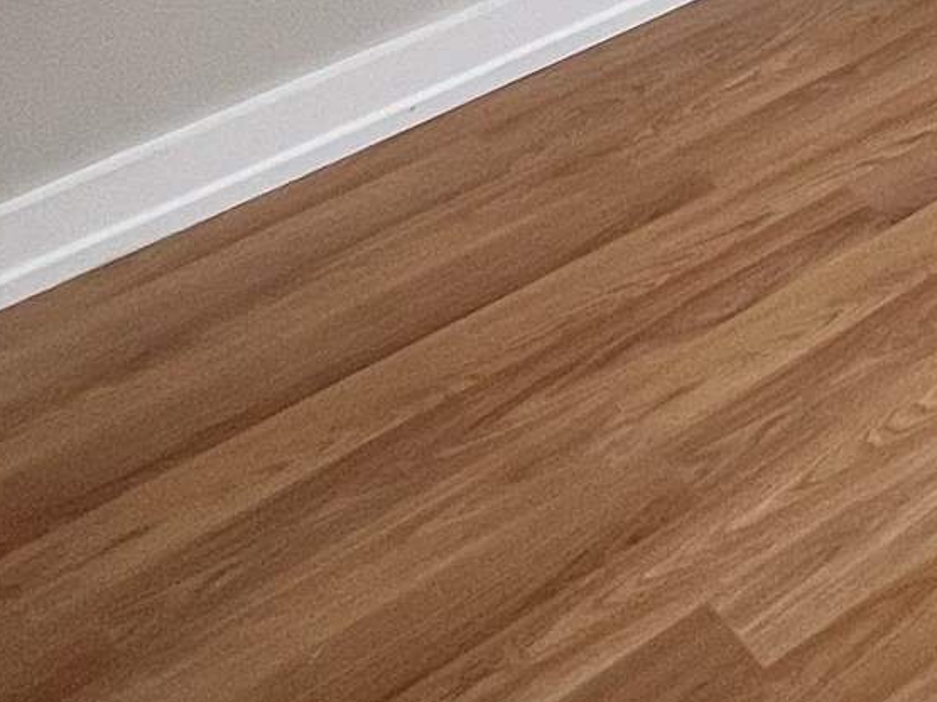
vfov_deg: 14.7
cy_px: -894
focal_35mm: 72
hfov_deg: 24.4
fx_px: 1949
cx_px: 1140
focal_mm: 1.57
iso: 100
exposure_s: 1/120
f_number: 1.8
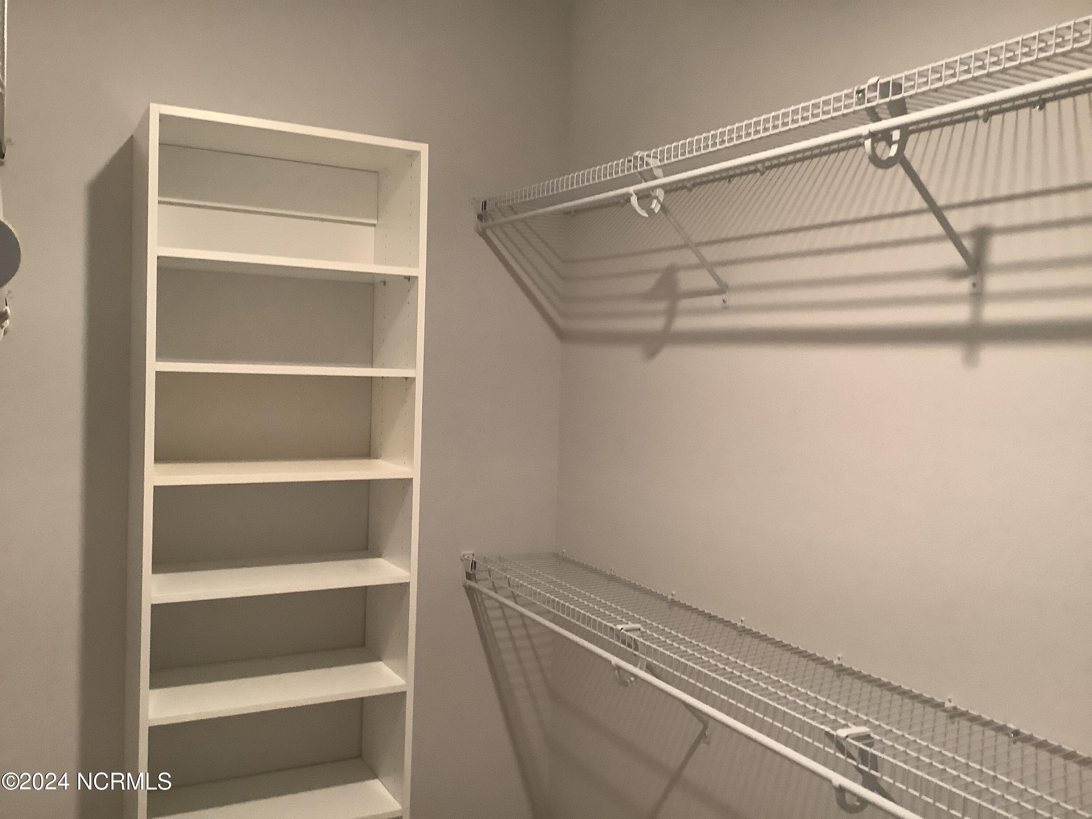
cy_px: 410
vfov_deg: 45.4
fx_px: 978
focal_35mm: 31
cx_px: 546
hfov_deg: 58.4
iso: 250
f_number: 2.4
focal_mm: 3.3
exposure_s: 1/50
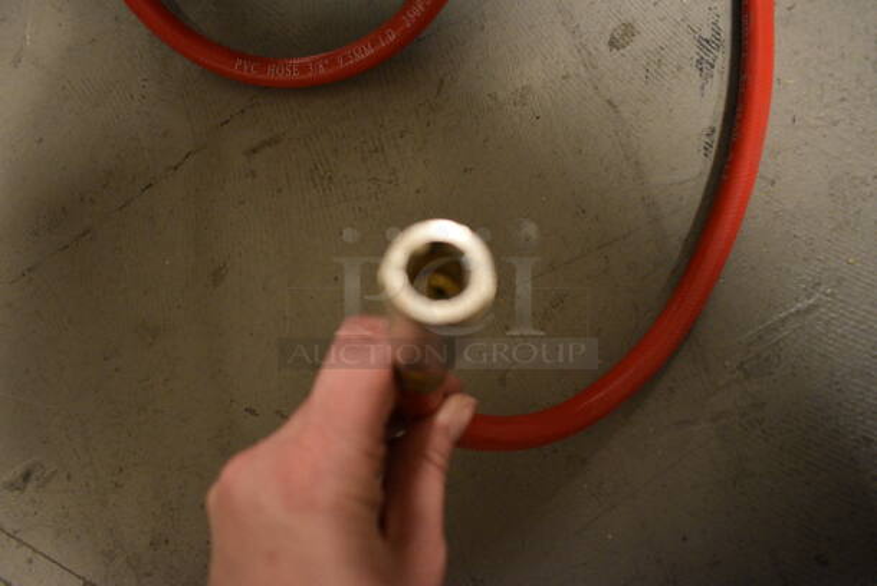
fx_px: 658
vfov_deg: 48.0
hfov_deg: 67.3
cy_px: 293
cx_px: 438
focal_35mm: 27
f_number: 3.5
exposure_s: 1/30
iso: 2500
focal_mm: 18
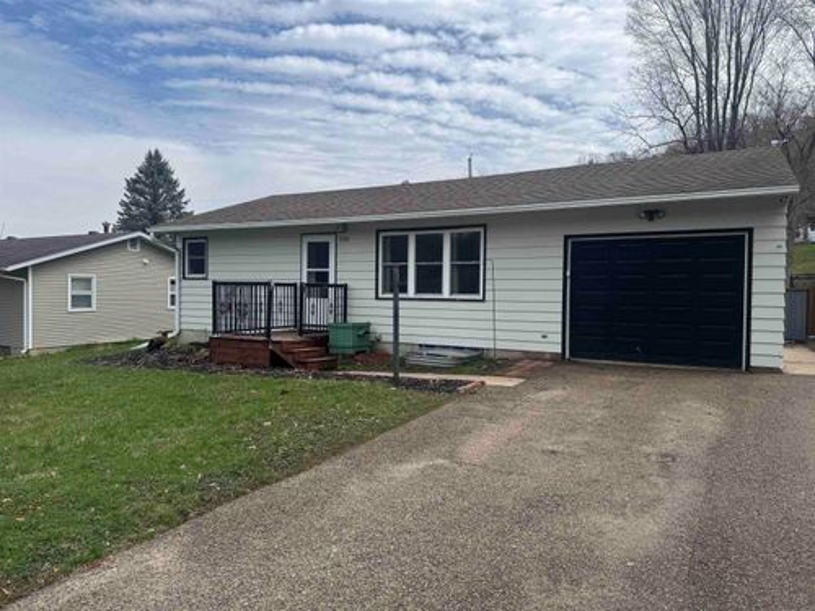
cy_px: 306
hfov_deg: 71.6
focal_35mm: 24
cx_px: 408
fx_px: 565
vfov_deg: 56.8
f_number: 1.78
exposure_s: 1/4950
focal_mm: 6.76
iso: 80
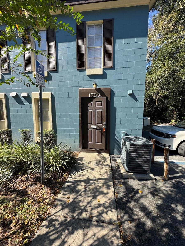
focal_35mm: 14
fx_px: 100
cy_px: 123
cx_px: 92
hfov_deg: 85.7
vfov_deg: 102.1
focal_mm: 2.22
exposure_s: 1/675
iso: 40
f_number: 2.2
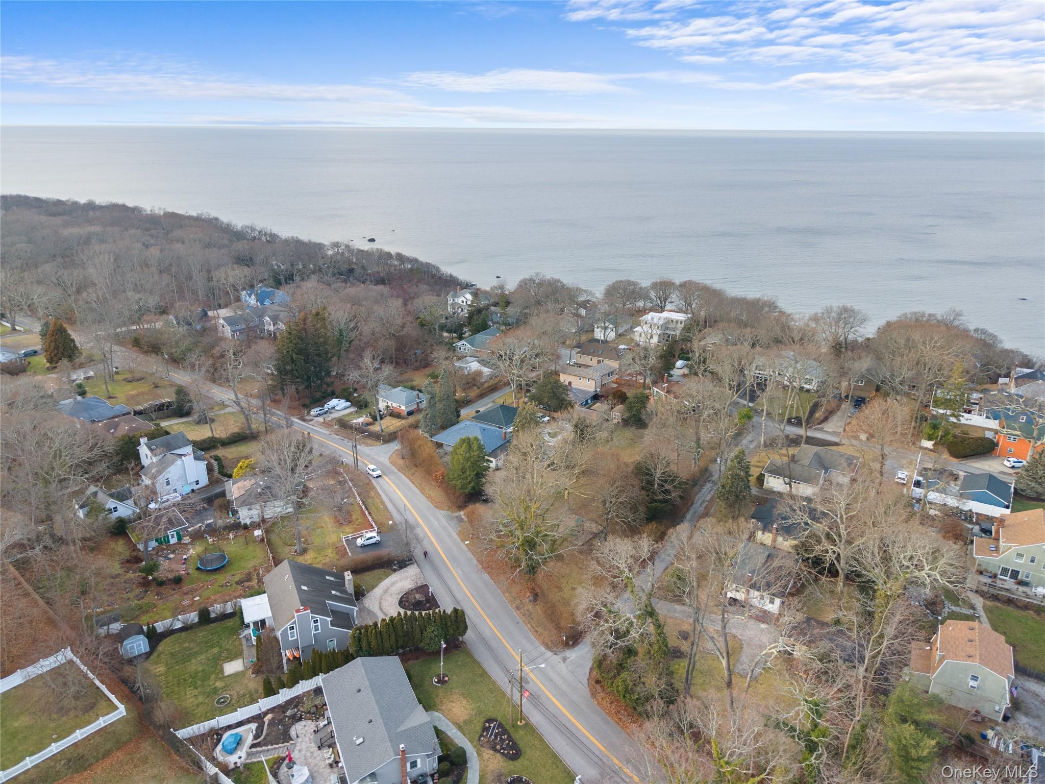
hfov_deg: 71.6
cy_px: 392
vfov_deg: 56.8
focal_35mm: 24
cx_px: 522
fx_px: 725
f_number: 1.8
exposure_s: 1/500
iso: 180
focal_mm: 8.67
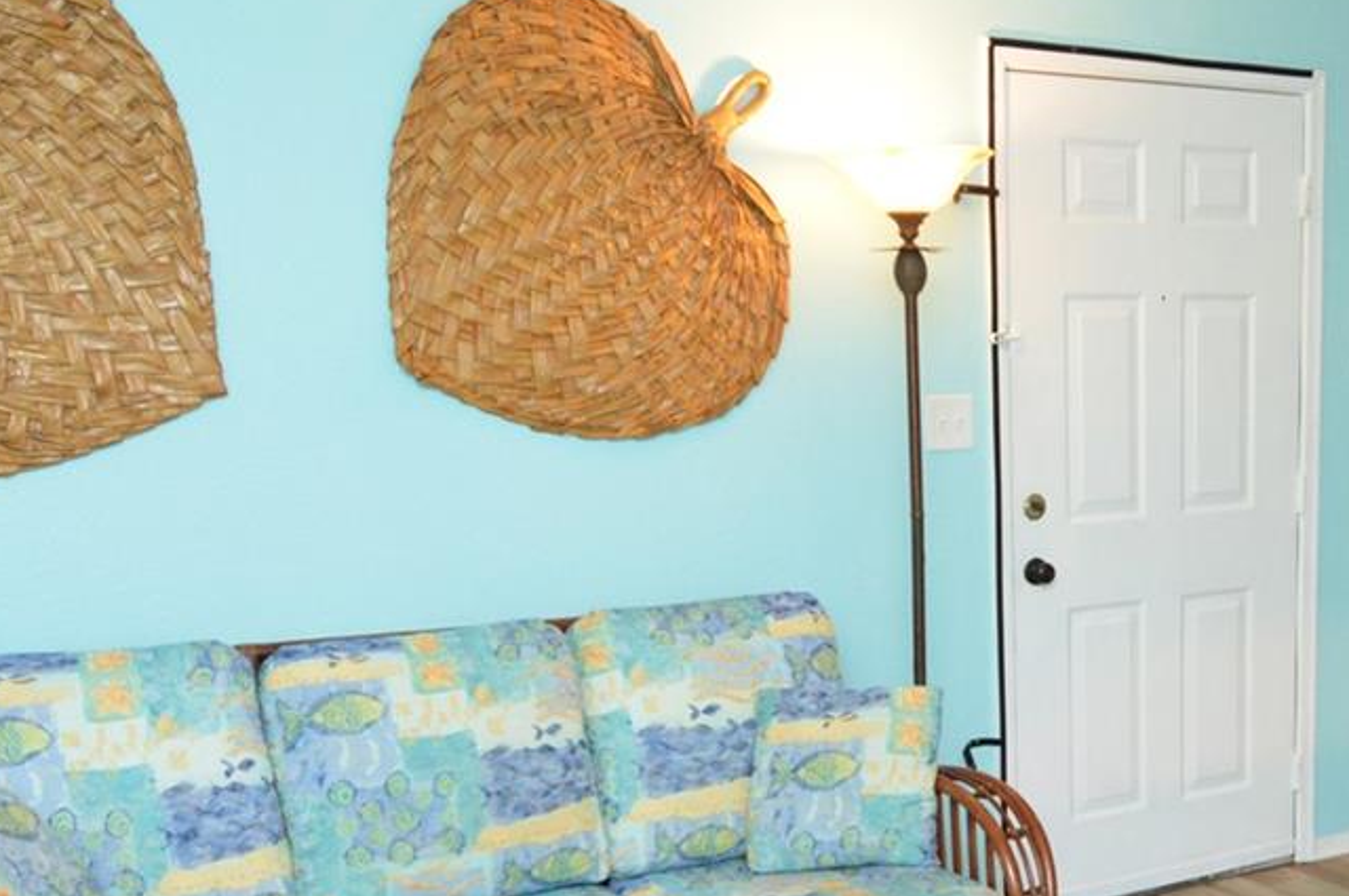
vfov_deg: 29.3
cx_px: 1088
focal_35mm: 45
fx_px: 1684
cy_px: 686
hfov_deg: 41.7
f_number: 4
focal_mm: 12
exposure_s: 1/60
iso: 1000
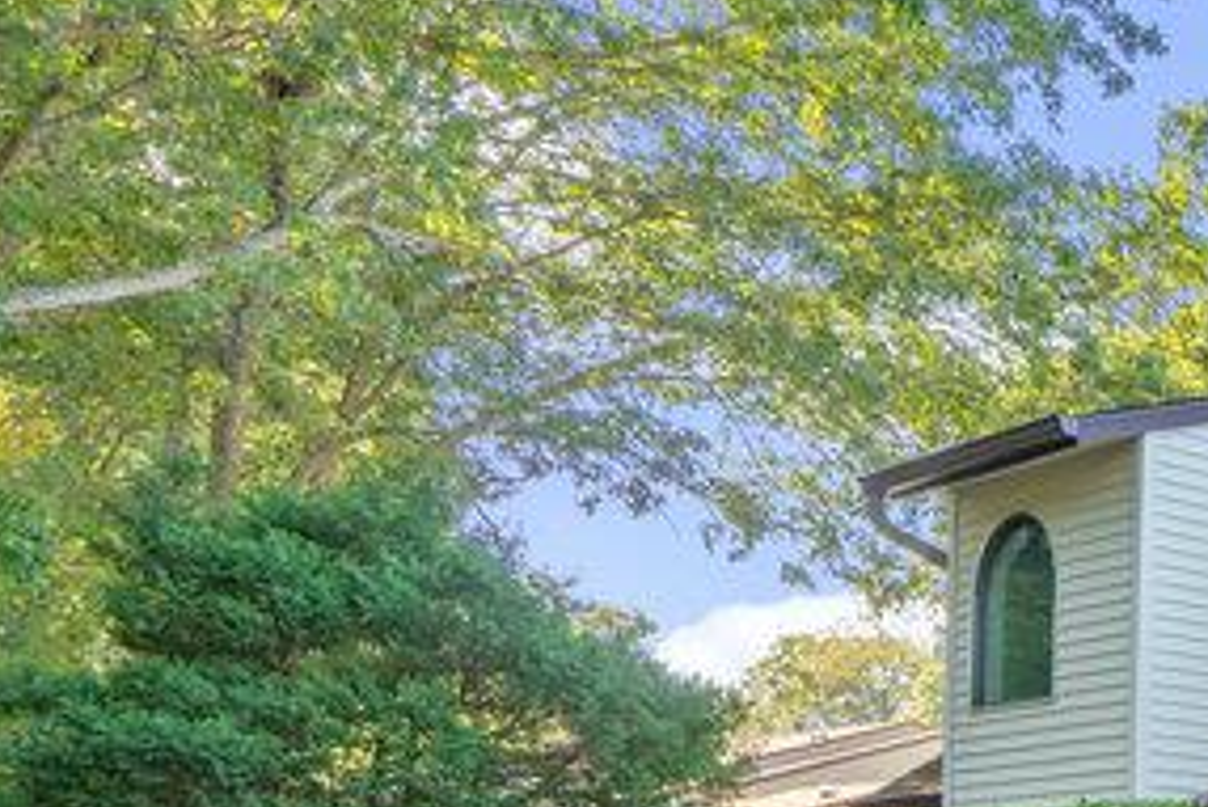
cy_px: 987
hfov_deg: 25.4
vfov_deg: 22.2
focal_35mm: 56
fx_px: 1880
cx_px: 1871
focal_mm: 16
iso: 250
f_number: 5.6
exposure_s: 1/200
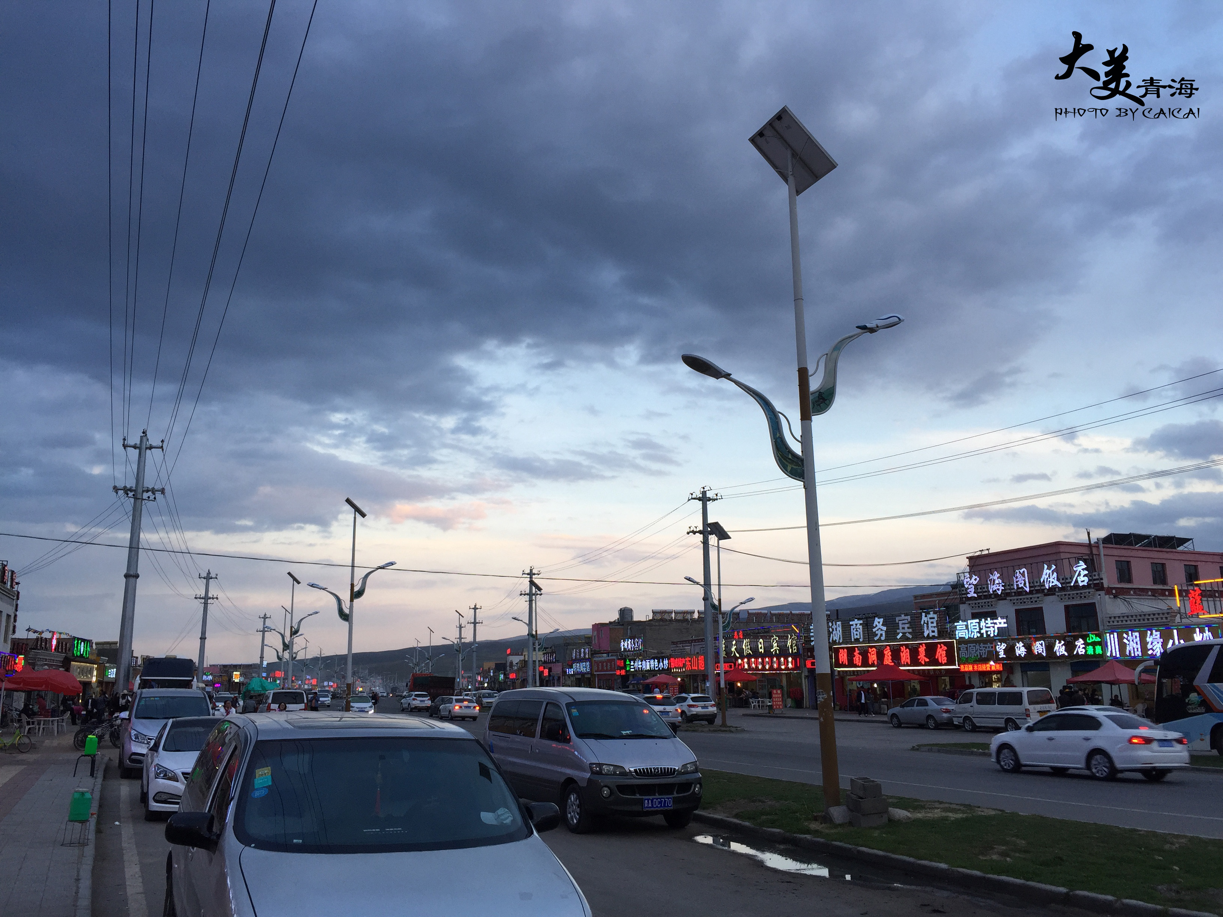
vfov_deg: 48.2
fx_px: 1025
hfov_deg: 61.7
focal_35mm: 29
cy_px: 458
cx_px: 612
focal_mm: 4.15
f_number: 2.2
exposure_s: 1/115
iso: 32
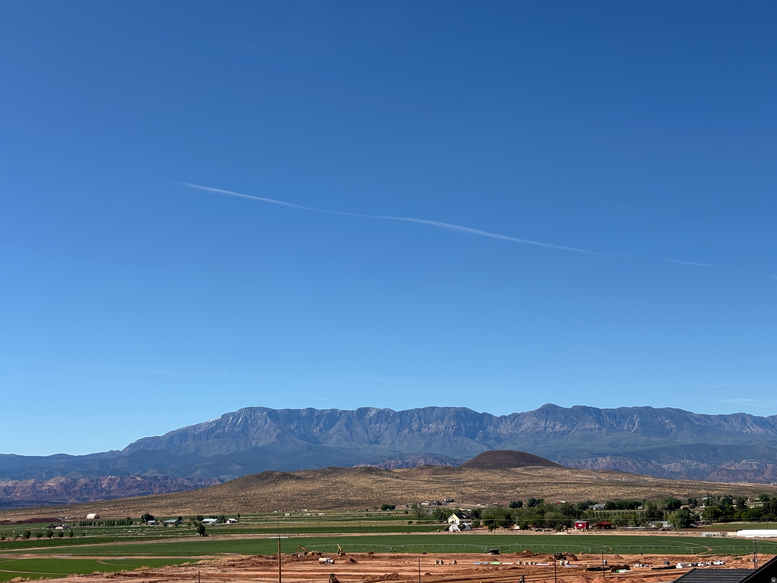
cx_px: 388
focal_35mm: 52
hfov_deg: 36.8
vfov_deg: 28.0
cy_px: 292
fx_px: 1167
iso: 40
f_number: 1.6
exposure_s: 1/3663
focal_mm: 5.96
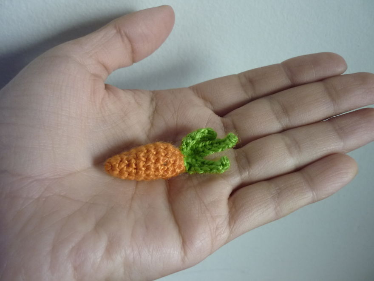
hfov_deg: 55.4
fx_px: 357
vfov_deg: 42.9
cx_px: 187
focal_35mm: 33
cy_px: 140
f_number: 2.8
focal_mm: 5.5
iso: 250
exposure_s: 1/30
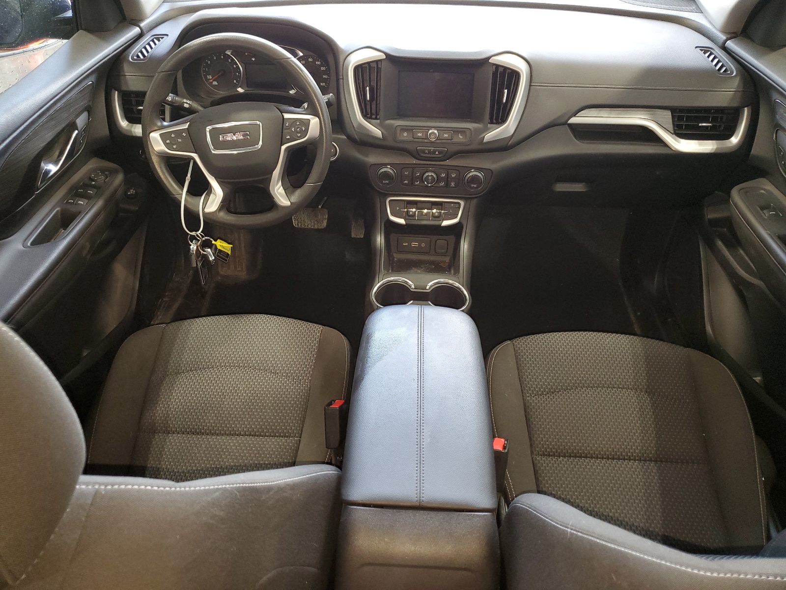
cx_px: 393
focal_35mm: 26
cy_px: 295
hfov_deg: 67.3
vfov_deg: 53.1
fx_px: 590
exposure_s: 1/25
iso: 106
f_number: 1.5
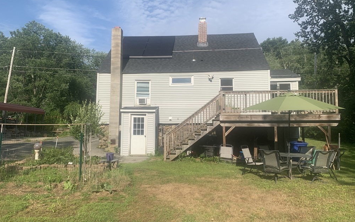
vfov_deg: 44.5
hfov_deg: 66.5
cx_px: 176
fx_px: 271
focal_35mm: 28
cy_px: 105
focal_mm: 4.25
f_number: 1.8
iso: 25
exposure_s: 1/2681
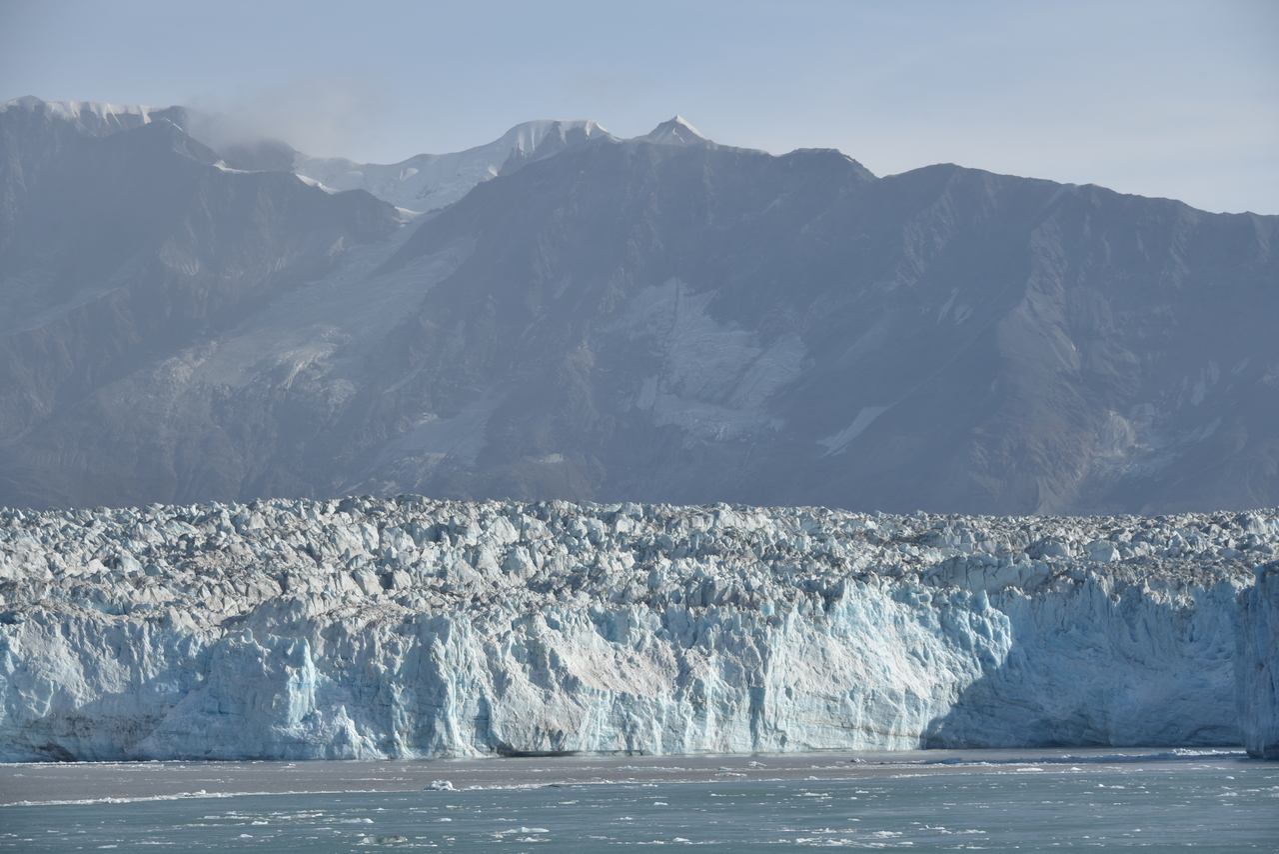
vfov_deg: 11.2
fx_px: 4335
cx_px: 640
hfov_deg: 16.8
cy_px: 427
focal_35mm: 122
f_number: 10
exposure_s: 1/400
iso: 100
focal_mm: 122
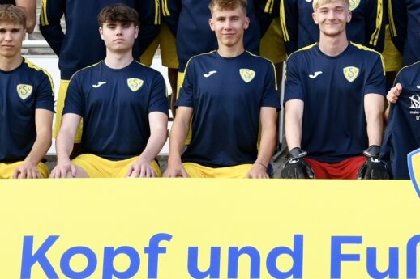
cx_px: 453
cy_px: -4
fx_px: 2029
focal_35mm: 174
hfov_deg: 11.7
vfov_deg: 7.8
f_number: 5.6
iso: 720
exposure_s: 1/640
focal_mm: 44
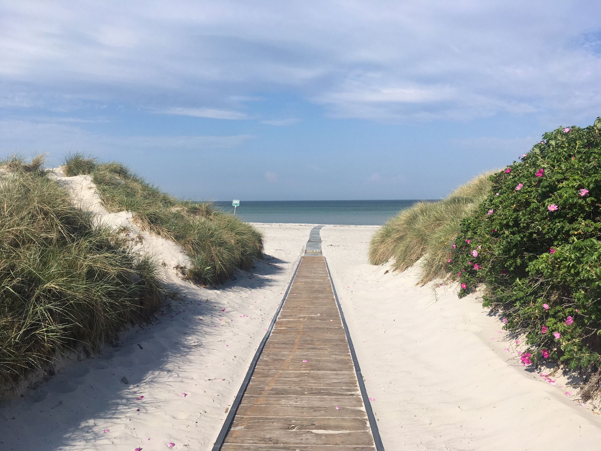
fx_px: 503
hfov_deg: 61.7
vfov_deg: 48.2
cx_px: 300
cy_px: 226
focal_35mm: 29
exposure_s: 1/2404
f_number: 2.2
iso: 25
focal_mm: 4.15
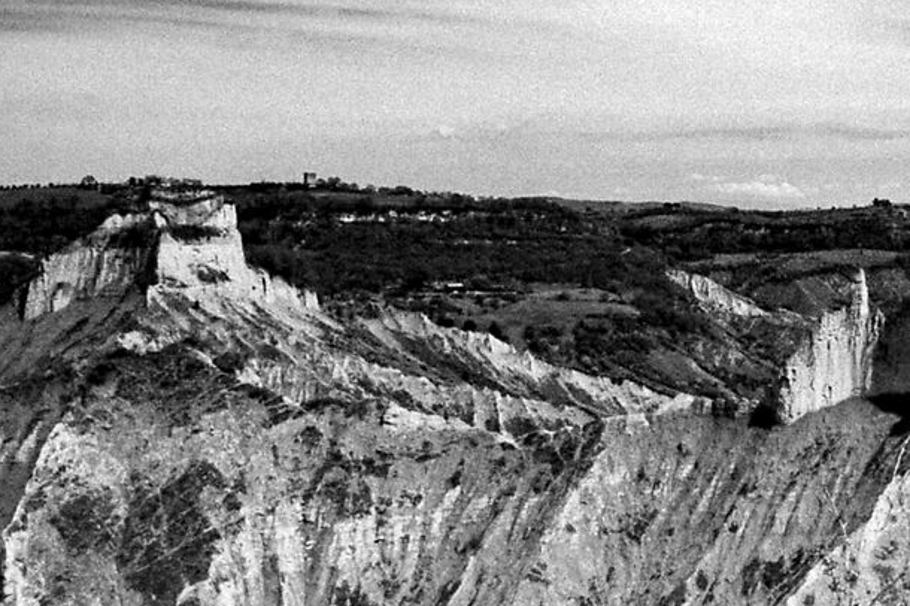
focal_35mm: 63
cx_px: 1232
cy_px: 196
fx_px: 1592
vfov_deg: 21.5
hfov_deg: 26.3
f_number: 14
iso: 1250
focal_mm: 16
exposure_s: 1/400
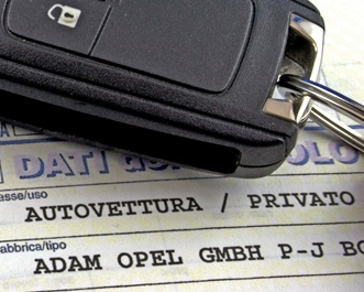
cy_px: 9
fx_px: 1284
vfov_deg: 12.8
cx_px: -64
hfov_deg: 15.6
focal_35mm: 119
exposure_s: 1/4
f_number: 22
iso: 100
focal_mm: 35
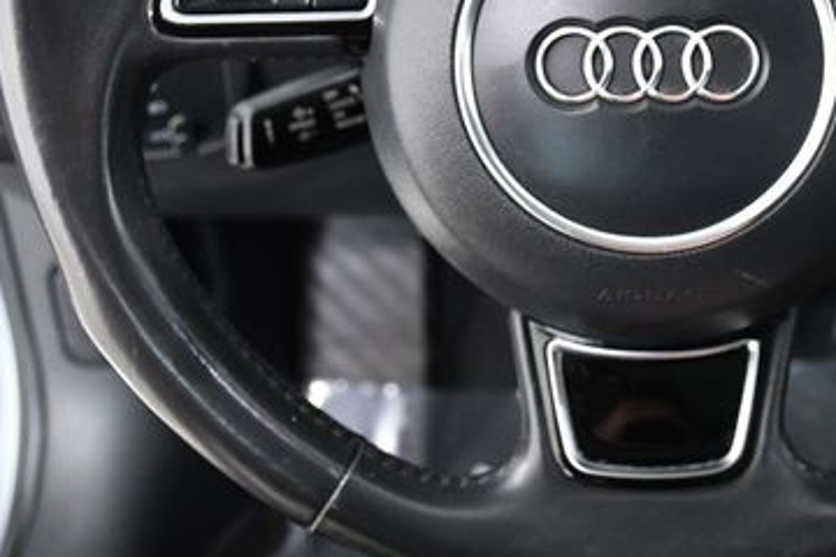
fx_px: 1486
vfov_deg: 21.2
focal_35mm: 64
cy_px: 188
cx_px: 664
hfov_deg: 30.7
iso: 2500
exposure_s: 1/100
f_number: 5
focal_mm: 24
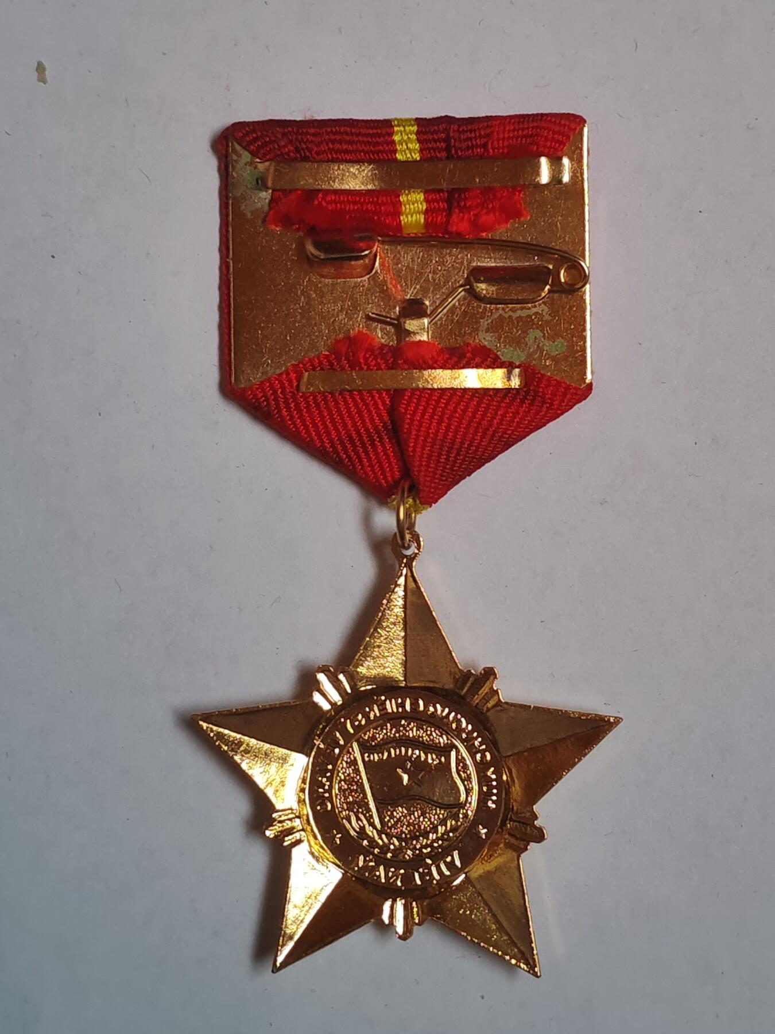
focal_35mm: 68
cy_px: 517
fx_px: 2030
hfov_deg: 21.6
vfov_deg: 28.6
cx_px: 388
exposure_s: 1/100
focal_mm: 5.52
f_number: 1.95
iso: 200
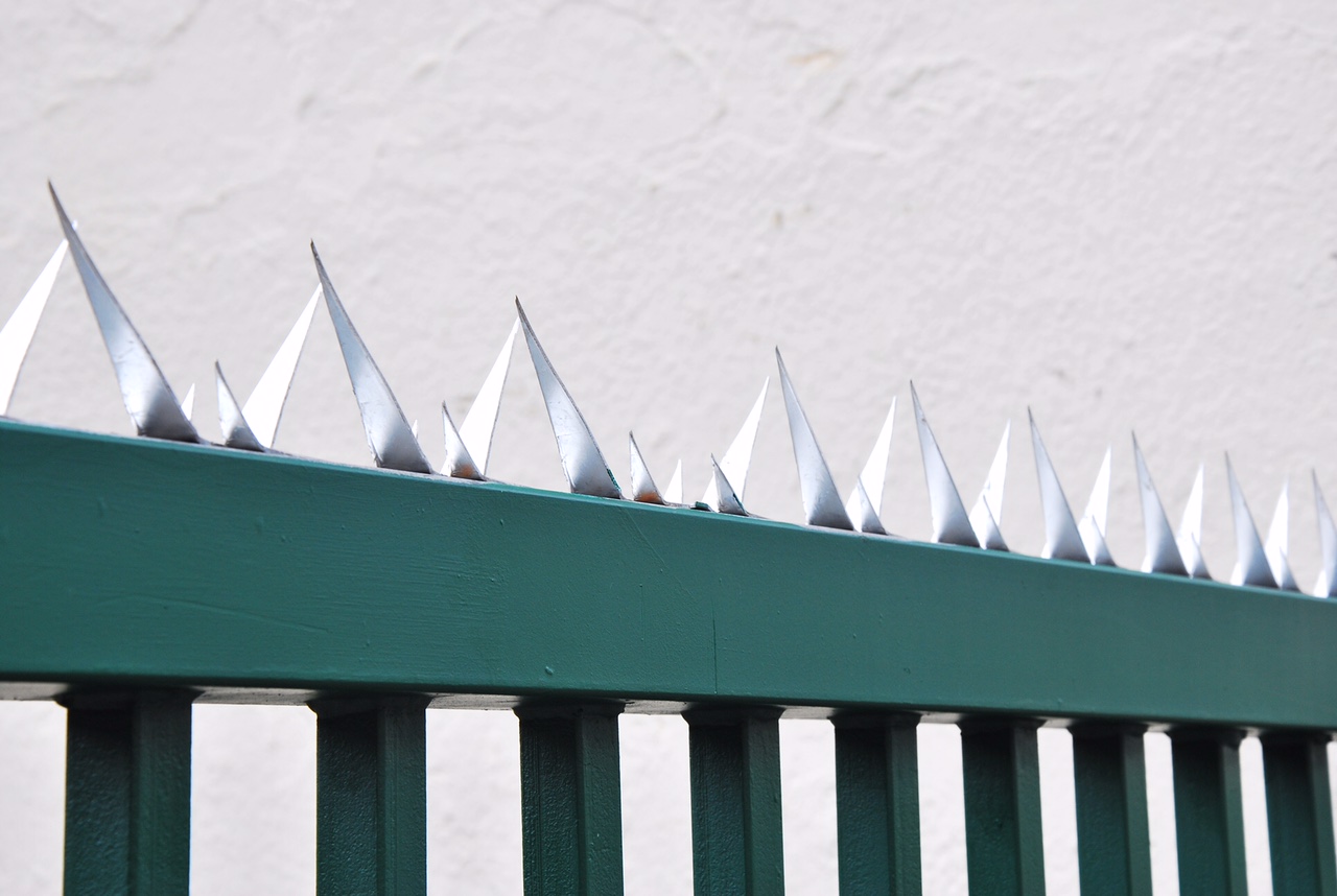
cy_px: 448
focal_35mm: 93
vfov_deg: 14.8
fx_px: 3459
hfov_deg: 21.9
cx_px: 668
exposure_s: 1/100
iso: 200
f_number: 10
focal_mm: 62
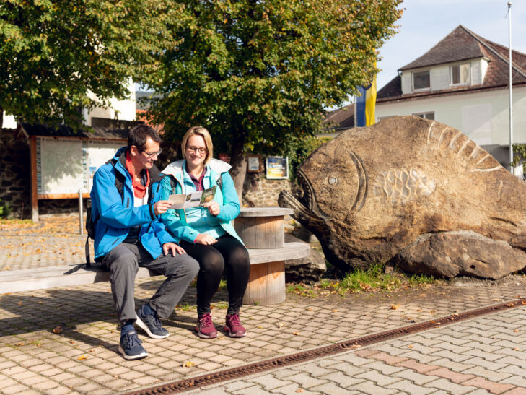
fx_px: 562
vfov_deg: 38.7
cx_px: 287
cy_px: 197
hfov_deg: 50.1
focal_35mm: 37
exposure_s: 1/1250
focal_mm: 34
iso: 100
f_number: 2.8
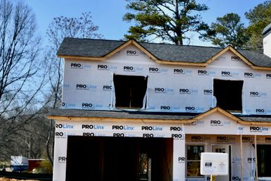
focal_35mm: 37
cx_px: 153
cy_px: 116
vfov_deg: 35.7
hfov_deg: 51.7
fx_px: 279
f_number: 8
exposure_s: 1/250
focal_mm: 19
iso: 100
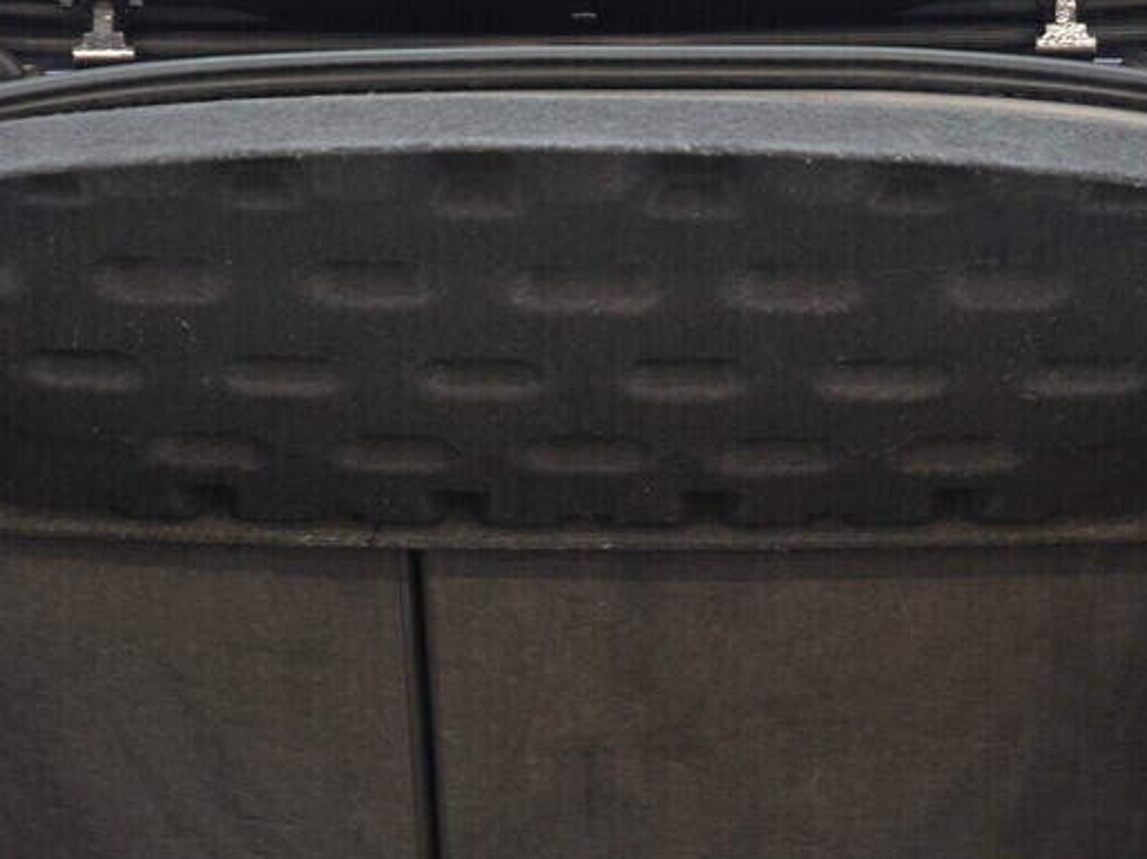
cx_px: 553
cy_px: 686
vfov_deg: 21.0
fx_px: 2285
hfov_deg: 28.2
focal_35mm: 69
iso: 500
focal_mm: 24
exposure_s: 1/40
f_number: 2.8
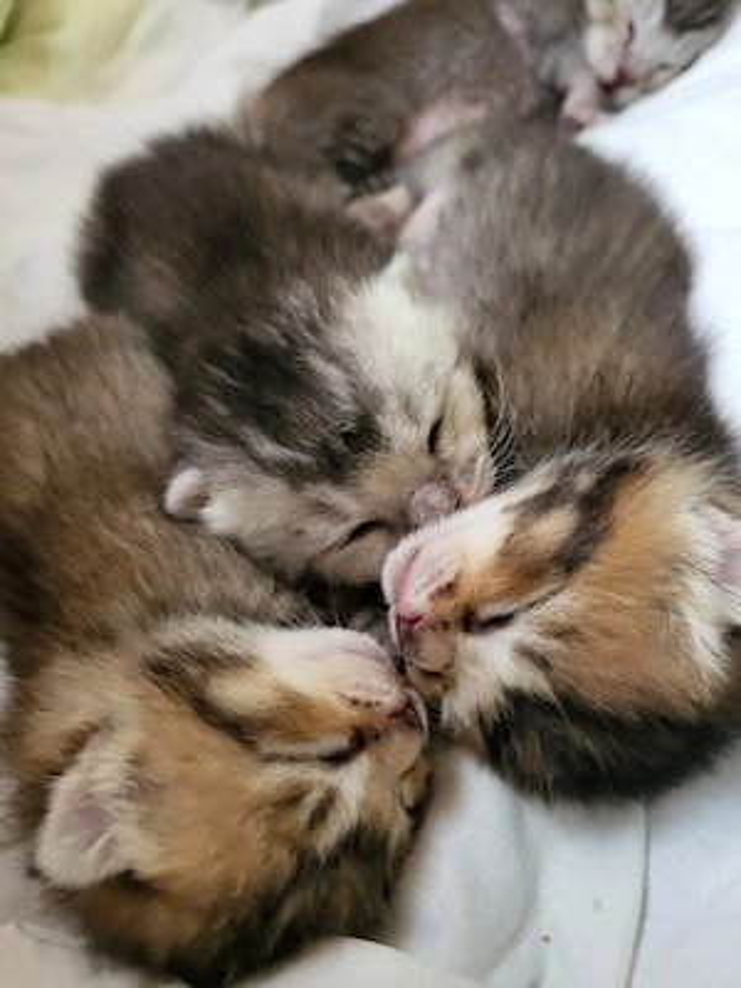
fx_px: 742
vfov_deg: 67.3
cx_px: 370
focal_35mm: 26
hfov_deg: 53.1
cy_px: 494
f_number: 1.8
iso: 800
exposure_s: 1/25.1
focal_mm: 5.4
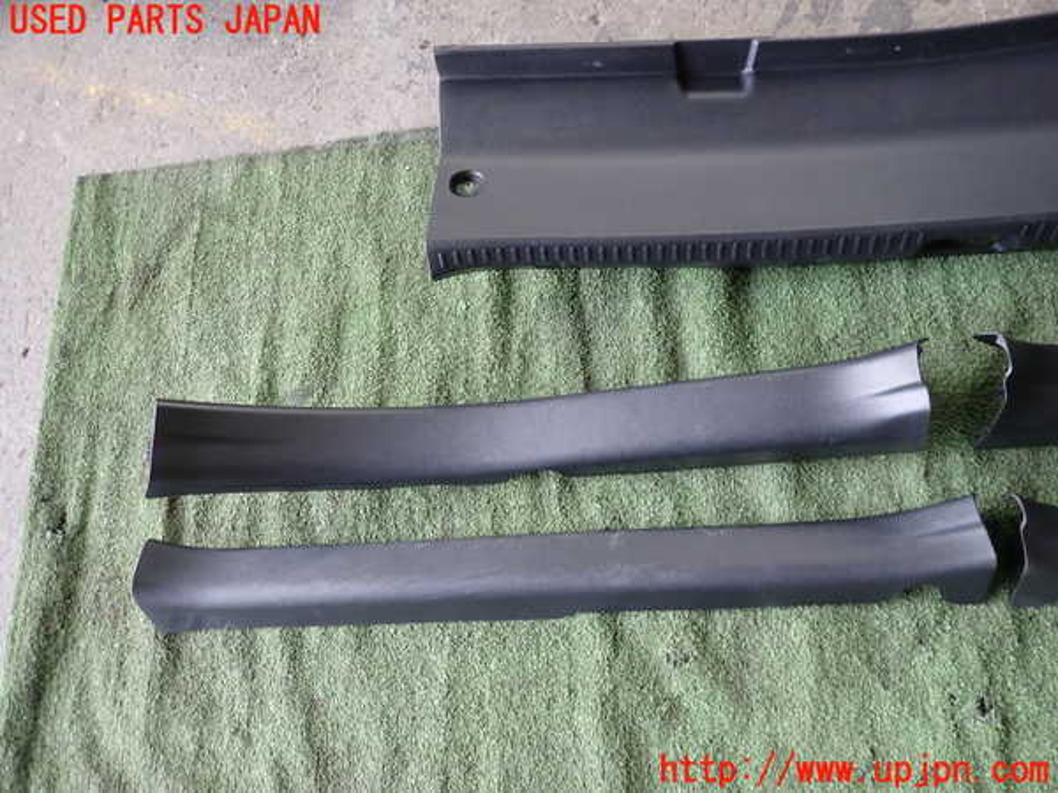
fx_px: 764
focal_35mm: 25
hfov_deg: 69.4
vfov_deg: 54.9
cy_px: 396
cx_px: 529
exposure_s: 1/60
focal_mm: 4.5
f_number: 2
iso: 160
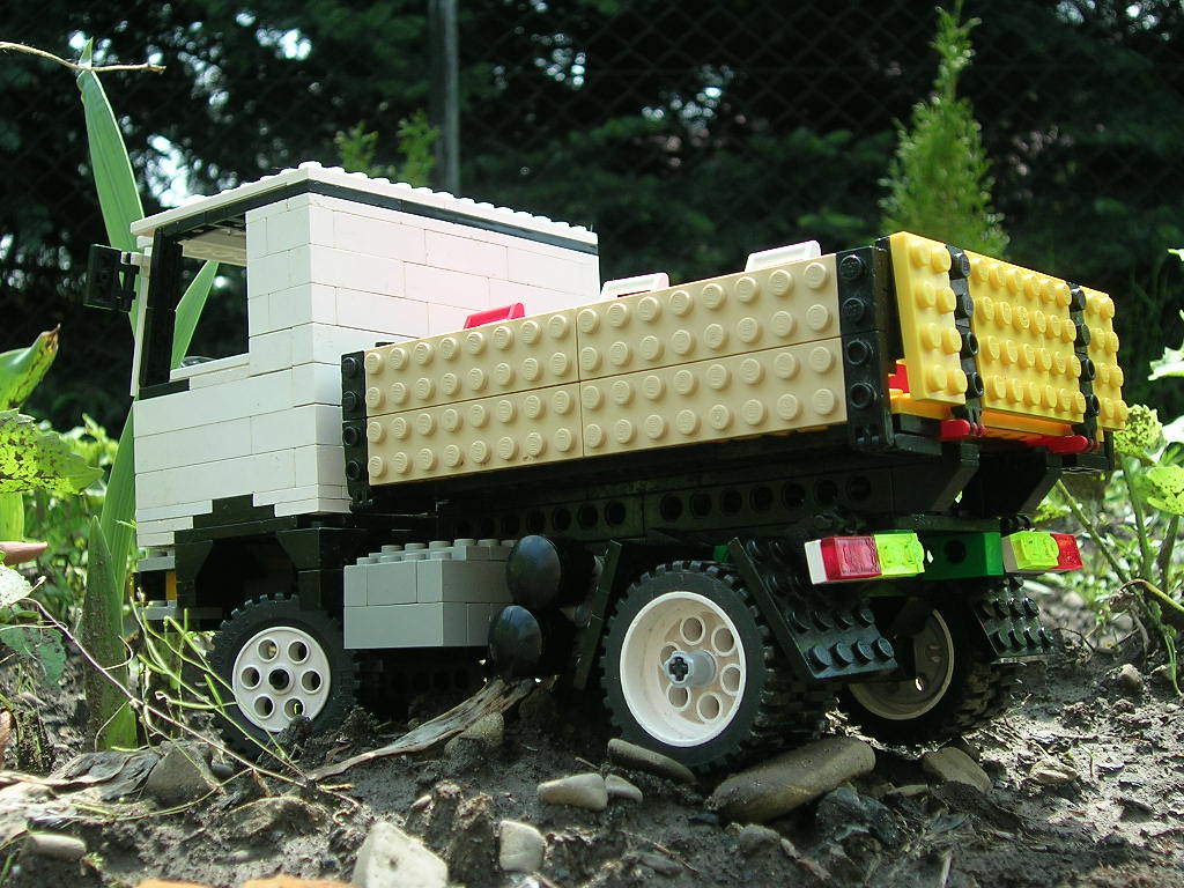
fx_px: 1642
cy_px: 444
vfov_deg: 30.3
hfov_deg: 39.7
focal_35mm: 48
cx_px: 592
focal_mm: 7.3
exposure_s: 1/198
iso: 50
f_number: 3.1
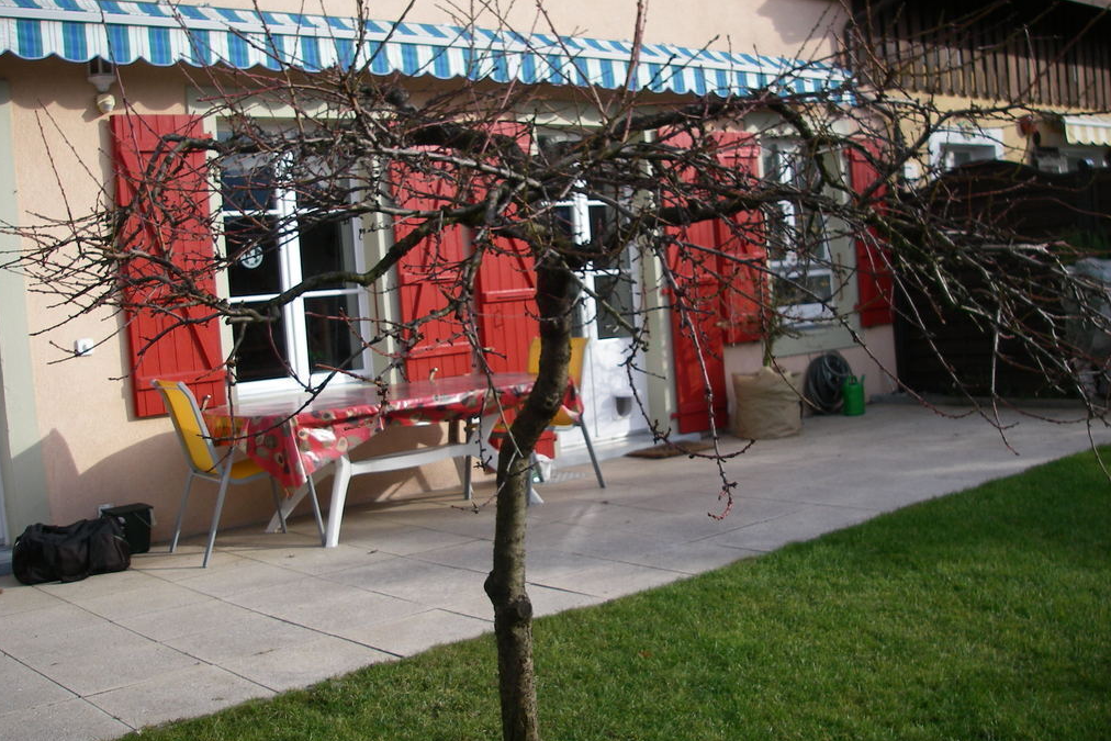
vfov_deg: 33.4
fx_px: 1235
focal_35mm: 40
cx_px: 550
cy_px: 349
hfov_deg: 48.5
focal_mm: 6.3
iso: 64
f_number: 3.3
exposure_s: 1/320
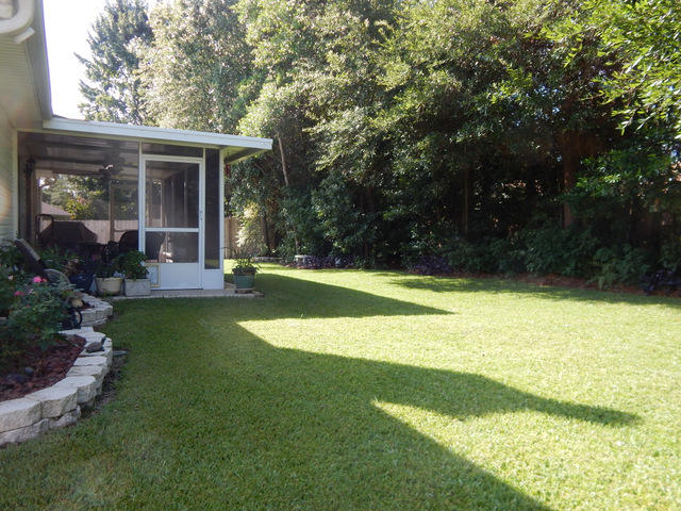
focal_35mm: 31
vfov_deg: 45.4
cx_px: 340
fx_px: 610
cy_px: 256
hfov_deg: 58.4
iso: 140
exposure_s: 1/250
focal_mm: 5.6
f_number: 3.2
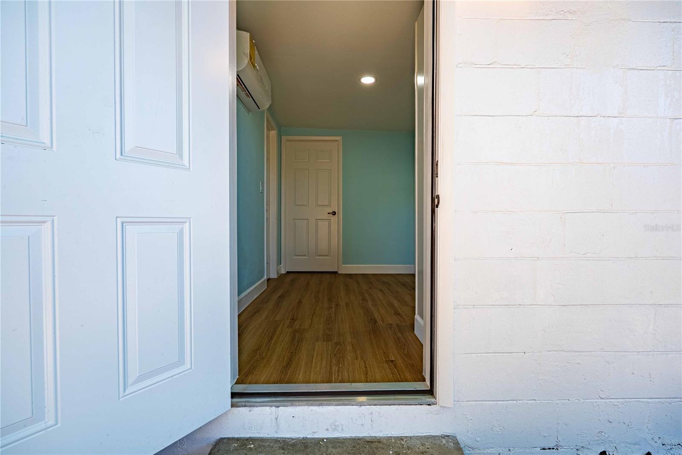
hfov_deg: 95.0
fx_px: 313
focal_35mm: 16
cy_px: 228
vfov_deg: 72.1
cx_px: 341
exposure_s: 1/200
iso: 320
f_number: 8
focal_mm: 16.5
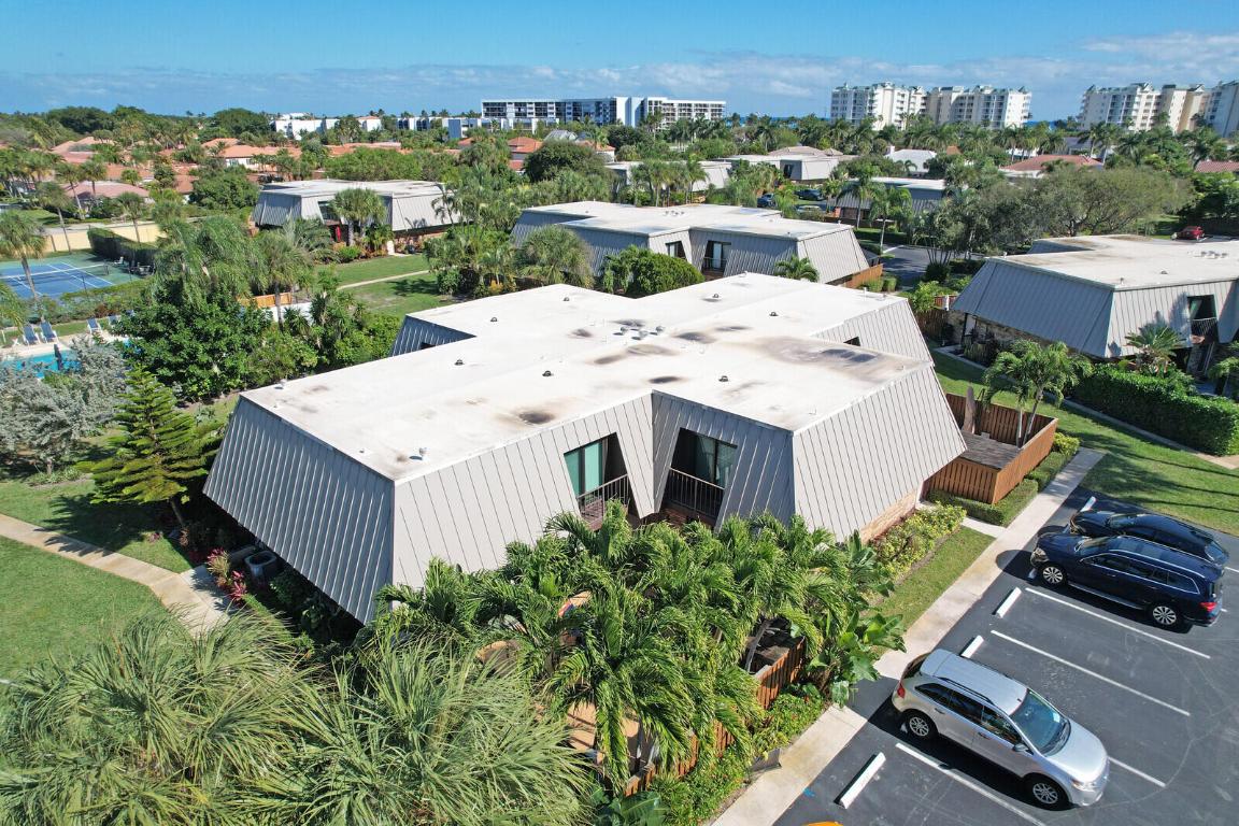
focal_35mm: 22
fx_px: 757
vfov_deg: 57.2
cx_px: 620
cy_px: 413
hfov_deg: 78.6
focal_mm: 8.38
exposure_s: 1/2000
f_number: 2.8
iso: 100
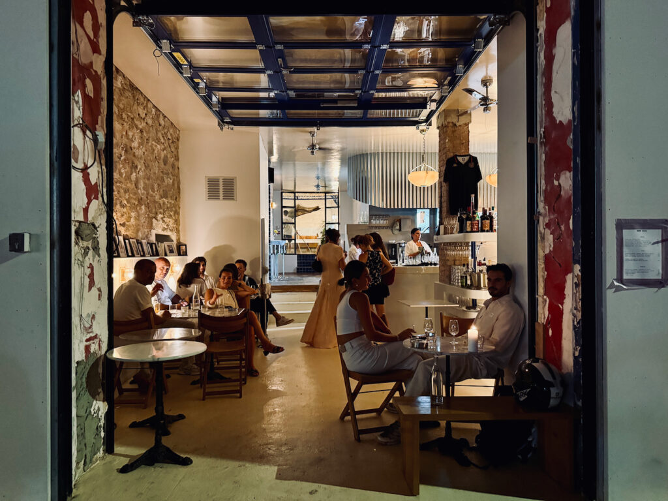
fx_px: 463
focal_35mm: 24
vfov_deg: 56.8
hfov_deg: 71.6
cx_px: 334
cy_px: 250
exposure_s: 1/25
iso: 800
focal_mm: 6.76
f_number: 1.78
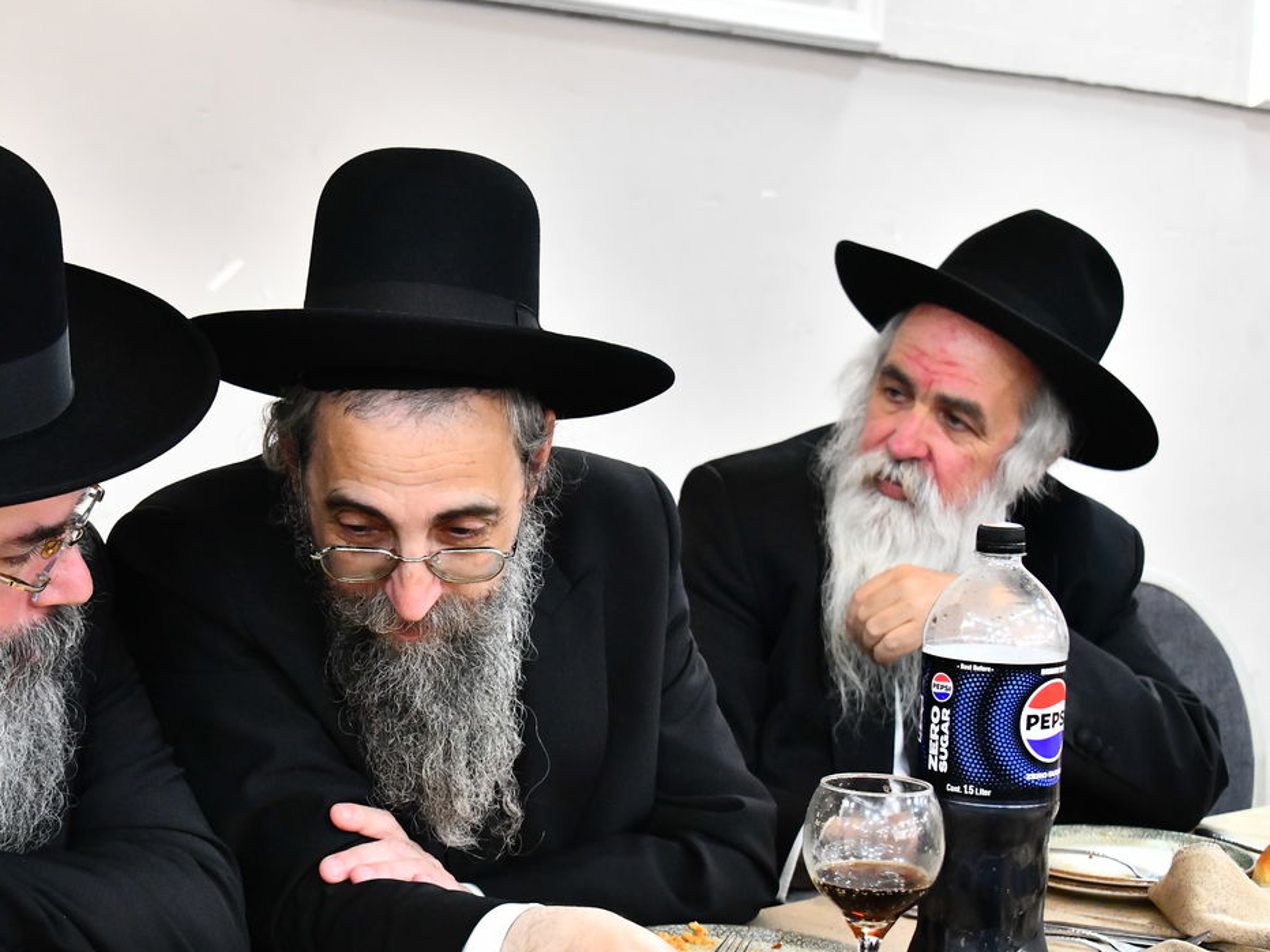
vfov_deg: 22.5
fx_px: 2385
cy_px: 594
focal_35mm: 65
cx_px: 405
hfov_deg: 29.6
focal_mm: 45
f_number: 5.6
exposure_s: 1/125
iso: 5000
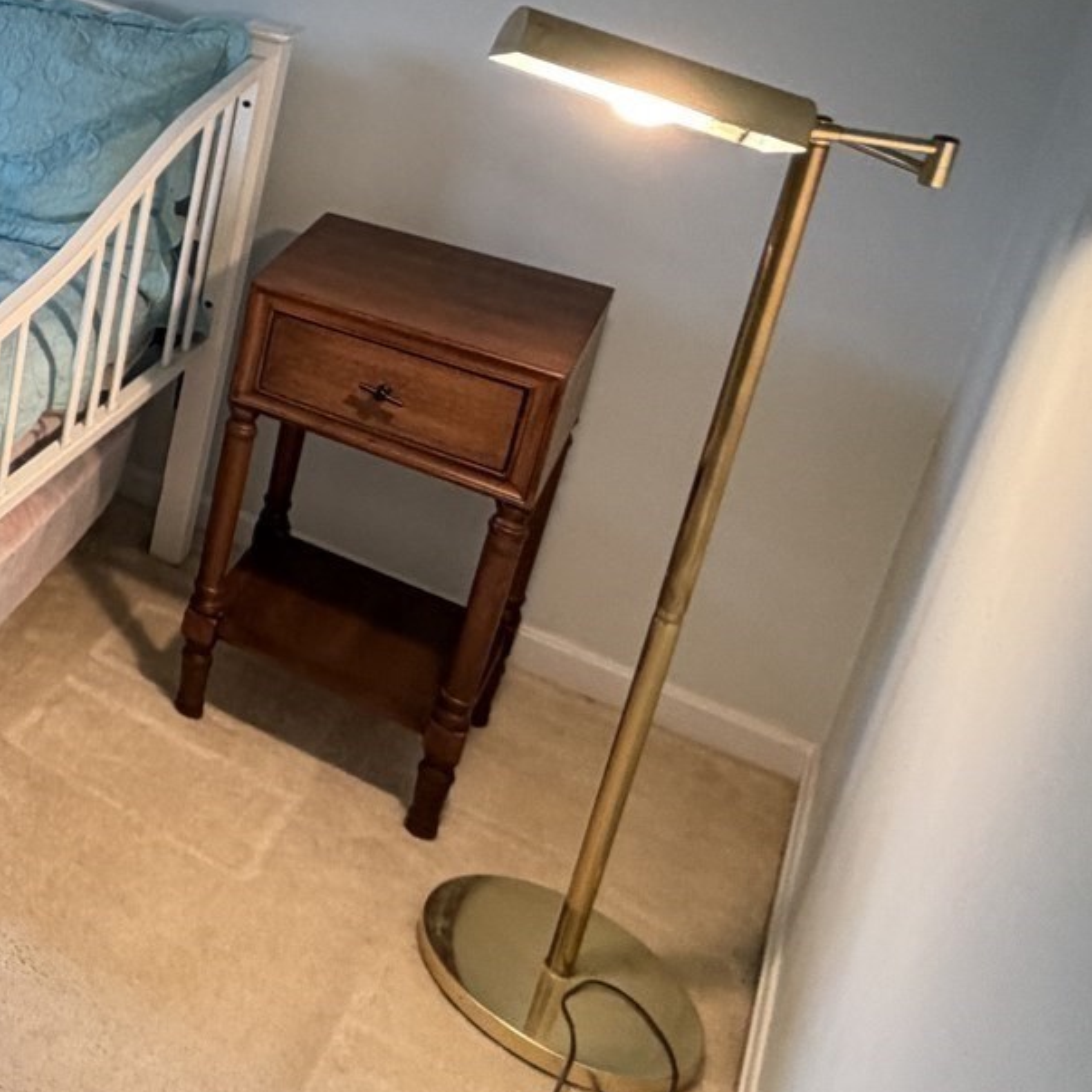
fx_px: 1499
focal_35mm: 42
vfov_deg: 36.7
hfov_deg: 27.9
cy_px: 47
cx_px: -525
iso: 200
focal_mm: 2.22
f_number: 2.2
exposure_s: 1/60
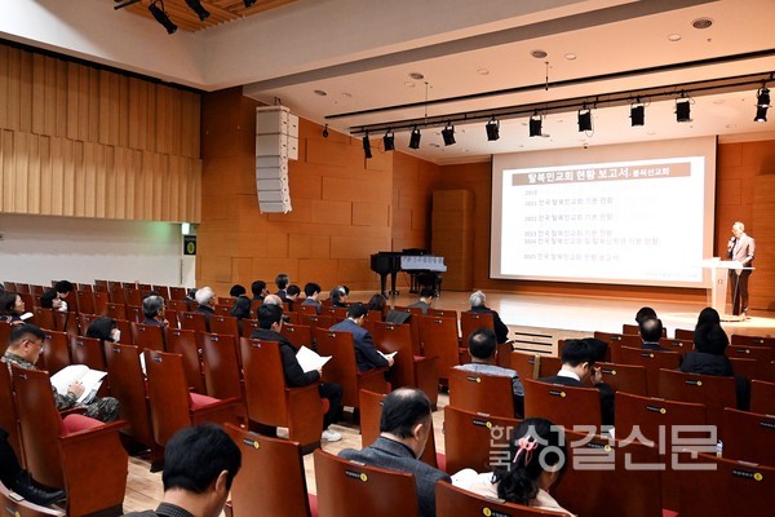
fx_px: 646
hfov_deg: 61.9
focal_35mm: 30
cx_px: 388
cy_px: 258
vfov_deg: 43.6
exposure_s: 1/80
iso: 3200
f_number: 3.8
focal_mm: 20
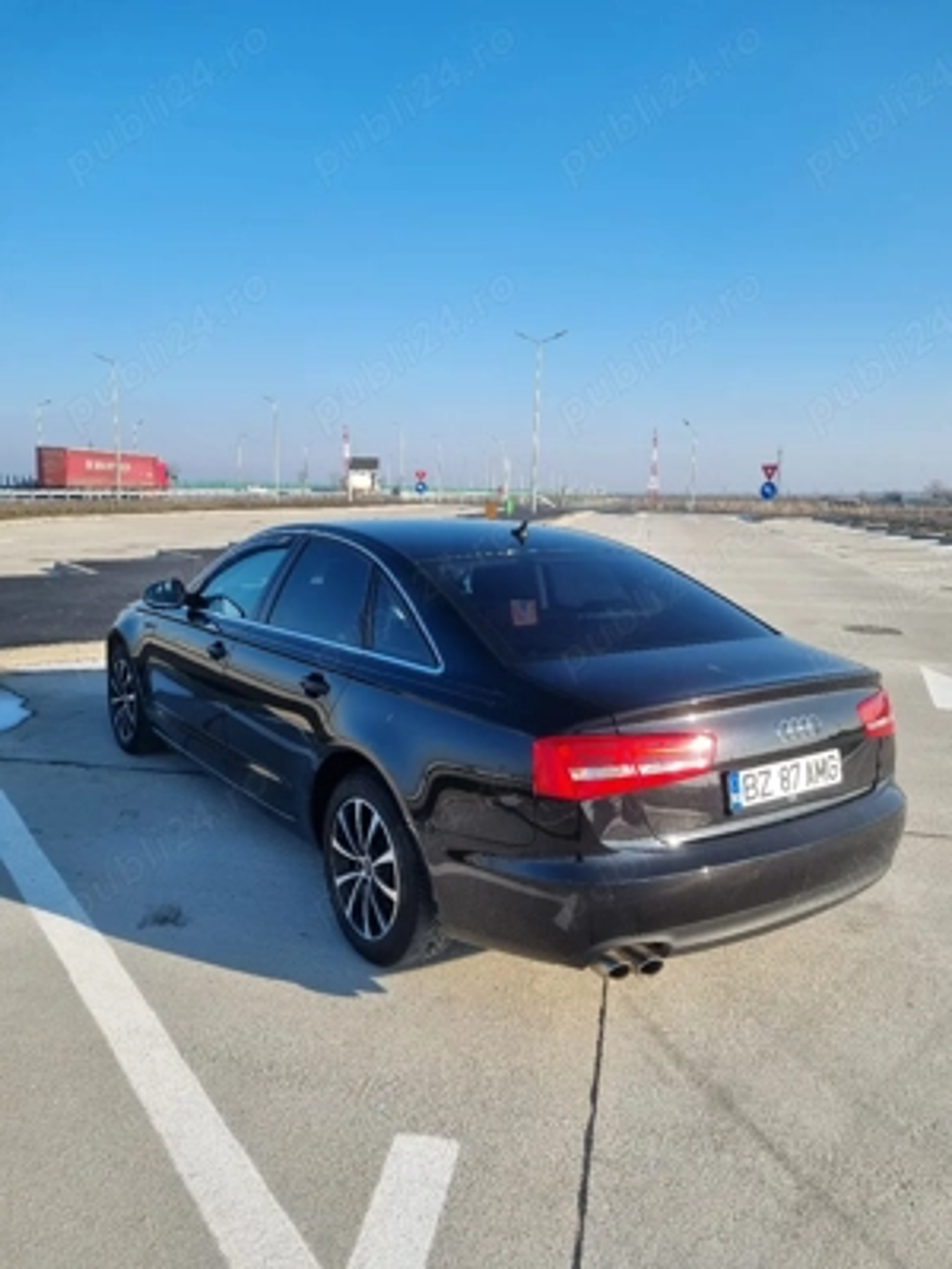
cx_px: 476
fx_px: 953
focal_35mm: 26
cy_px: 634
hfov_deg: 53.1
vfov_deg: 67.3
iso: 50
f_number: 1.8
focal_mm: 5.4
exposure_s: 1/2000
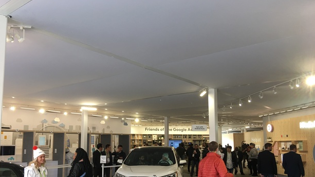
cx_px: 153
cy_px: 116
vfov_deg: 35.3
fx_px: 276
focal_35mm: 33
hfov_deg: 59.5
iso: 32
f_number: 2.2
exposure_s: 1/40
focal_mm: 4.15
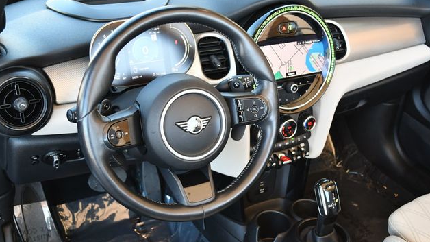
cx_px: 217
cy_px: 115
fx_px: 536
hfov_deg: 43.7
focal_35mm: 47
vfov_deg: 25.4
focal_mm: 22
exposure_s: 1/200
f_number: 3.8
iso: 800
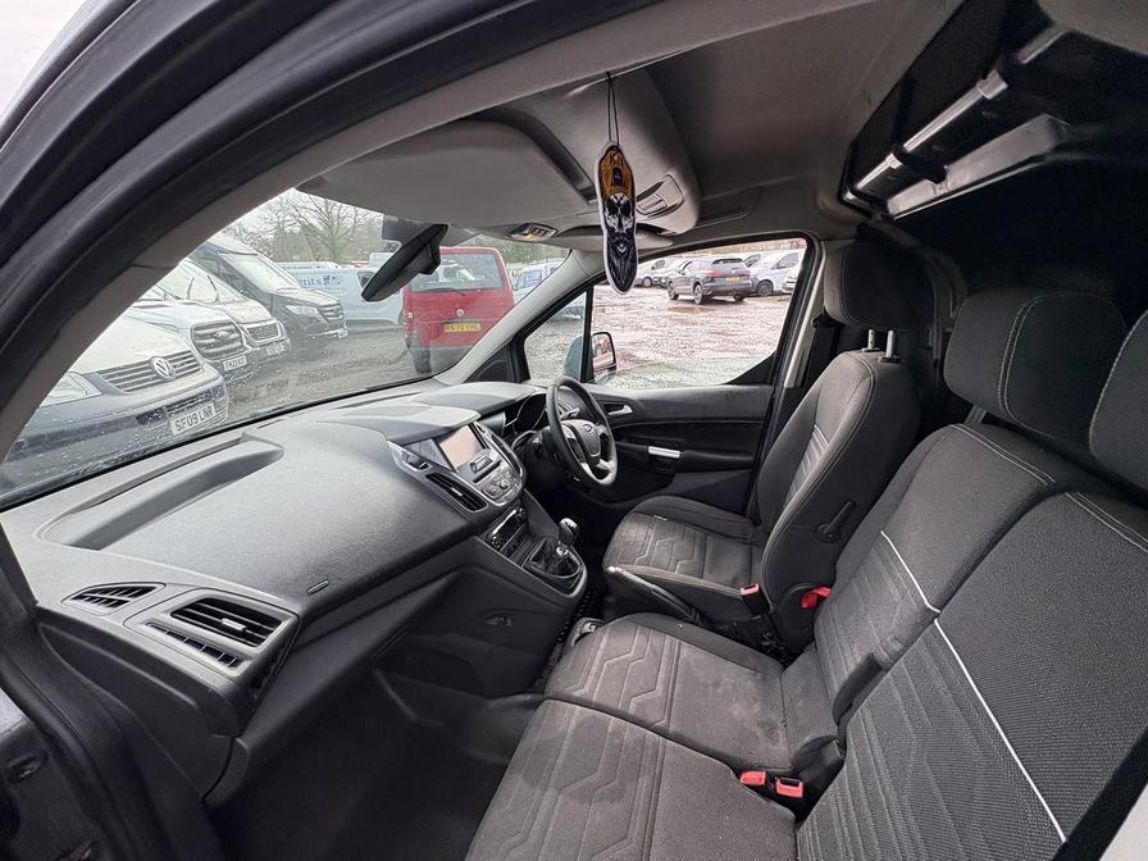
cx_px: 574
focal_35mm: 14
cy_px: 430
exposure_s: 1/306
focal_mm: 2.22
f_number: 2.2
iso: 50
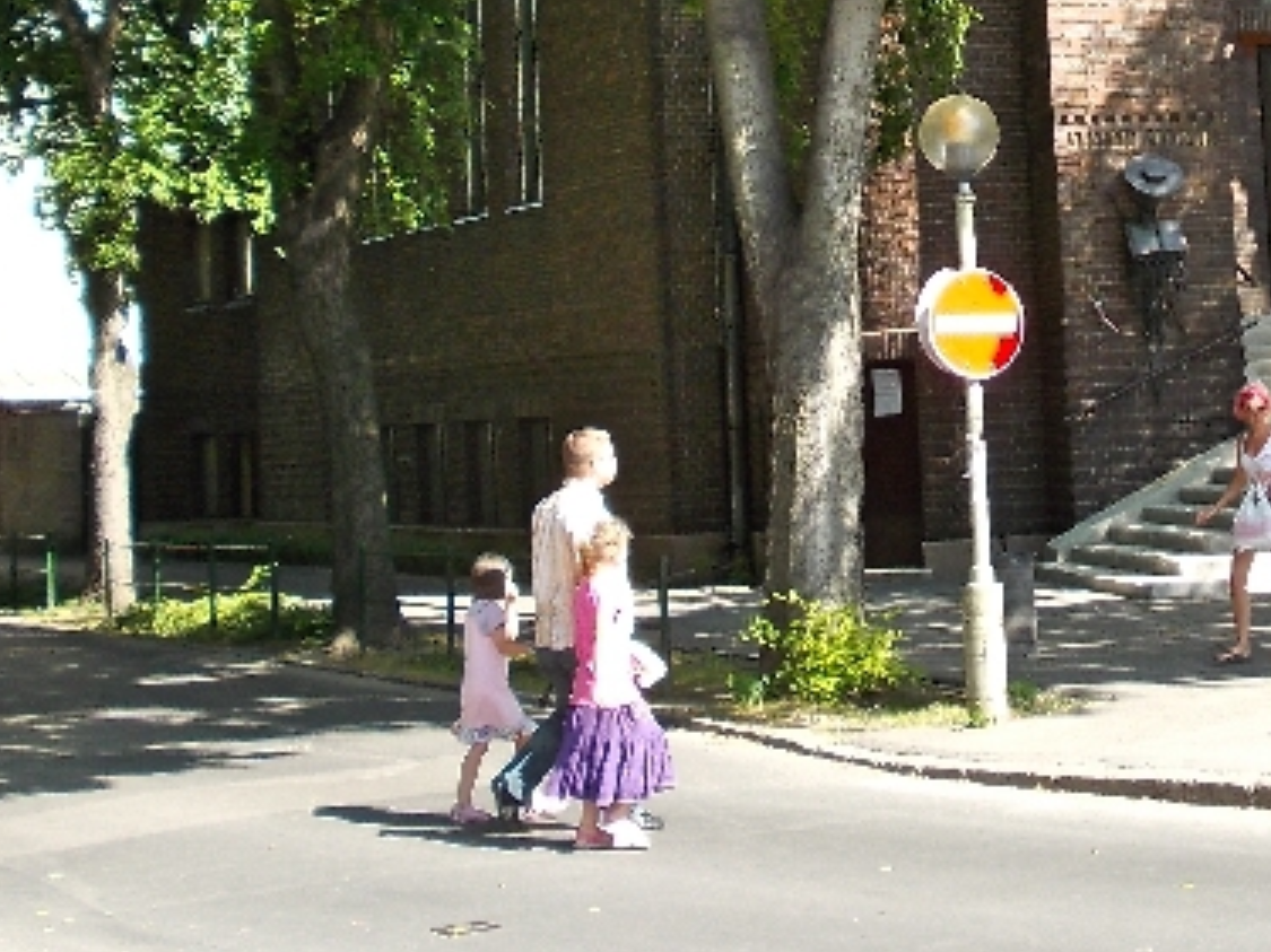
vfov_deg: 17.9
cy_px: 71
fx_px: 2973
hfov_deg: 23.8
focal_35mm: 81
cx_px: 983
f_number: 3.1
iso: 80
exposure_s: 1/200
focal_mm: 5.3
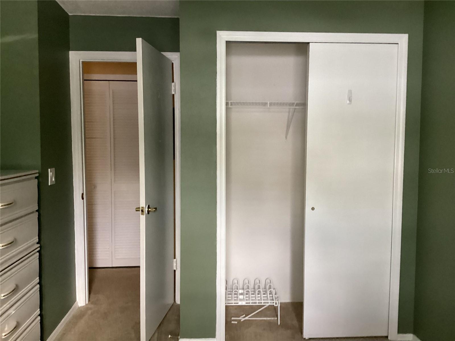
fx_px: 407
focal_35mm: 31
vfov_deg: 45.4
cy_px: 170
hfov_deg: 58.4
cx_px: 228
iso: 400
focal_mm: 3.3
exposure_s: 1/40
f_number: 2.4
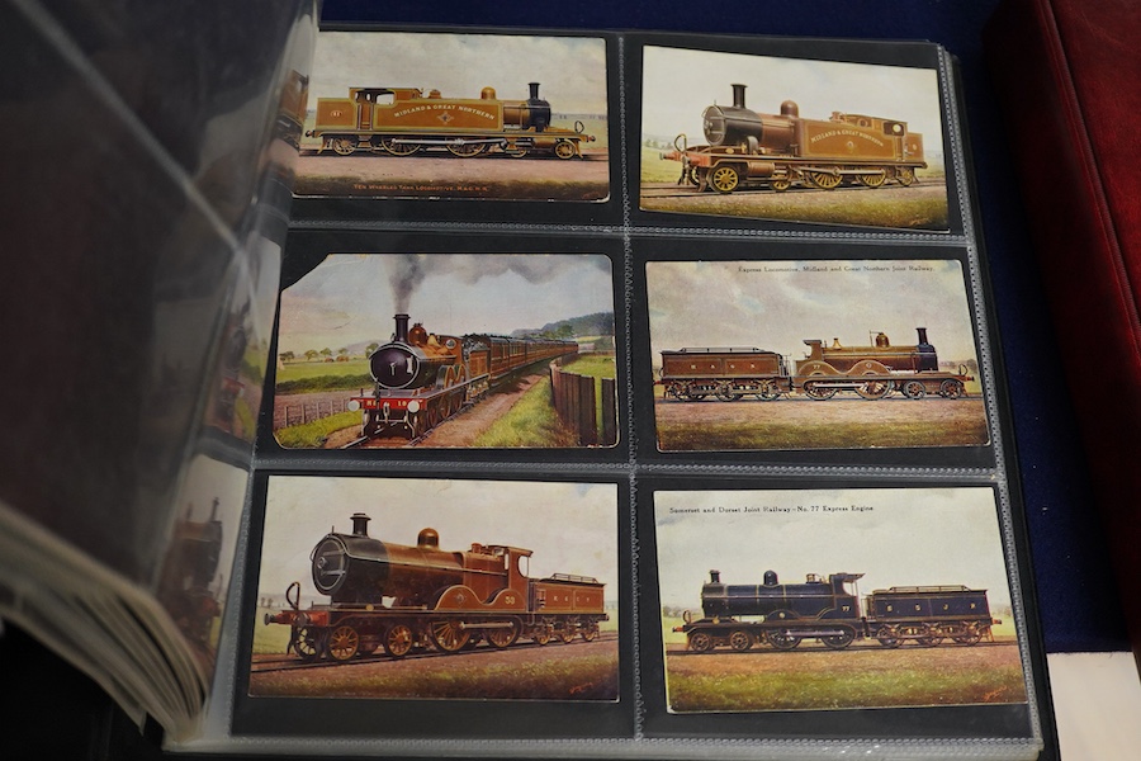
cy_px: 380
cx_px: 570
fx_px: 1426
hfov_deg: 43.6
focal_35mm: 45
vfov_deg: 29.9
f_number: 3.5
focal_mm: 30
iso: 1250
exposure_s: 1/125
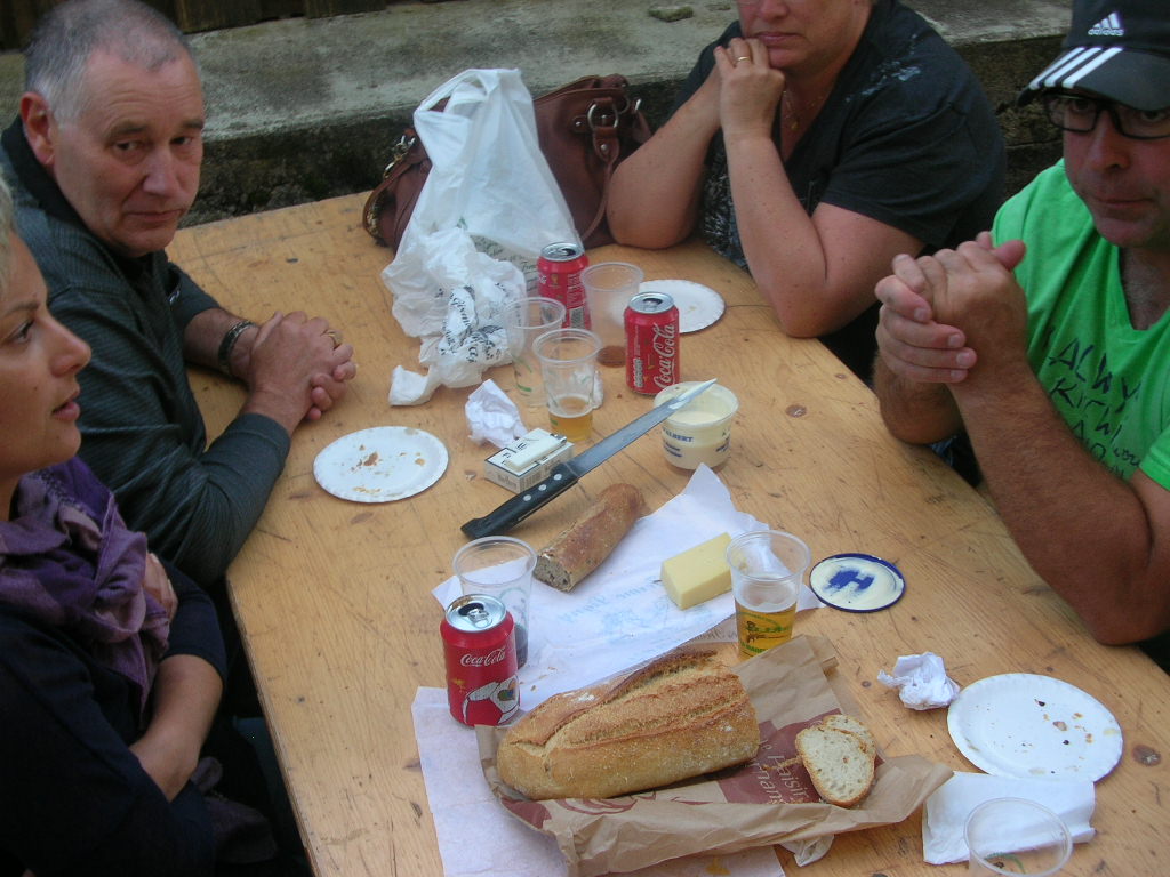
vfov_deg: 30.3
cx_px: 585
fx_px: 1622
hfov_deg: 39.7
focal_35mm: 48
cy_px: 438
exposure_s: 1/33.3
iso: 50
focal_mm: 8
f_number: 3.2
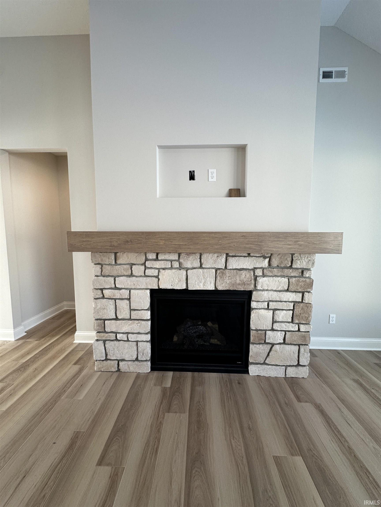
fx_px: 205
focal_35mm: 14
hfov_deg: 85.7
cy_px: 254
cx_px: 190
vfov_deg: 102.1
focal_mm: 2.22
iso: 100
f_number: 2.2
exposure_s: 1/120
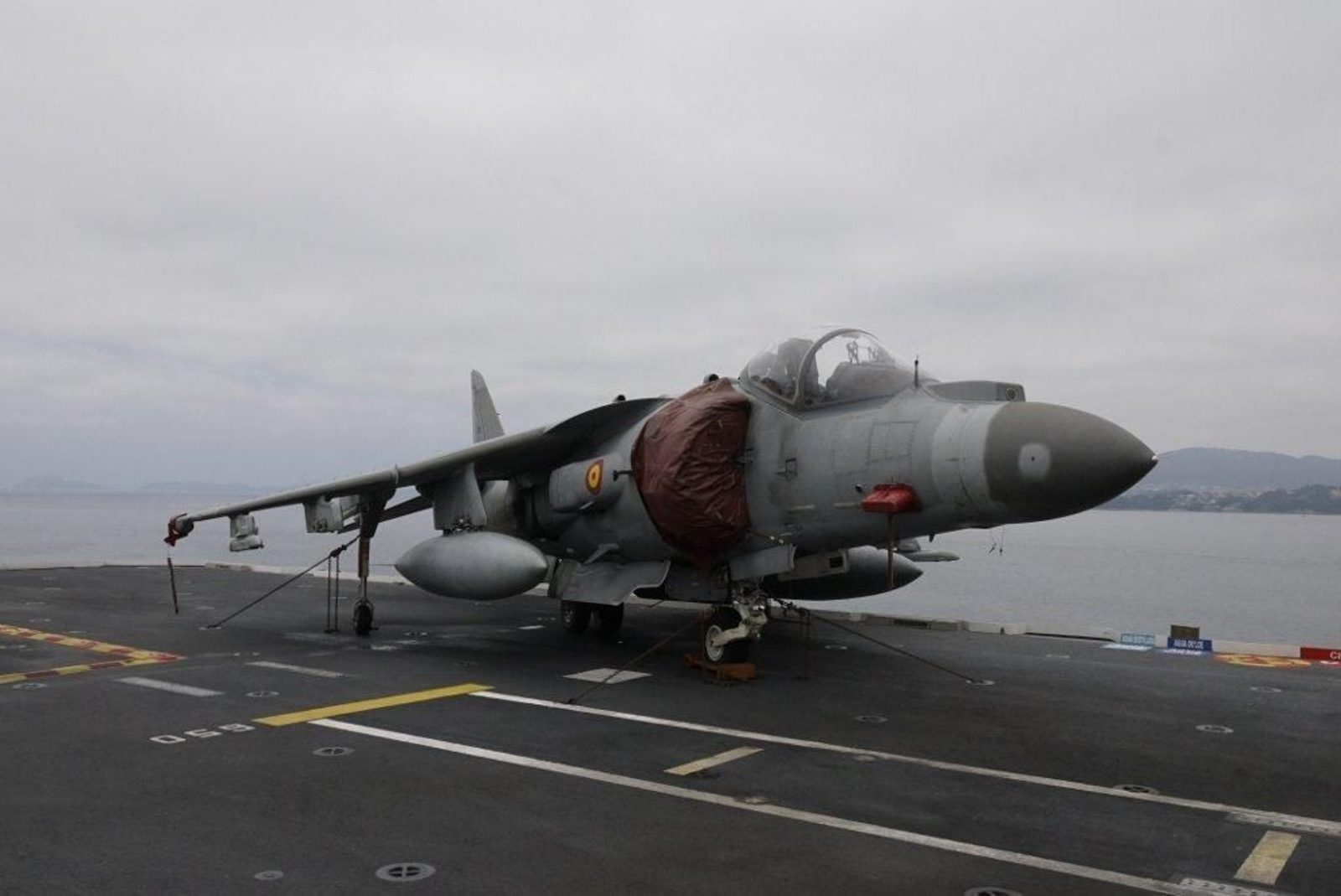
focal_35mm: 30
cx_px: 670
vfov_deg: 43.7
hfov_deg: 61.9
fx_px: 1118
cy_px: 448
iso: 1600
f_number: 11
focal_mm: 20
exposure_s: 1/2500
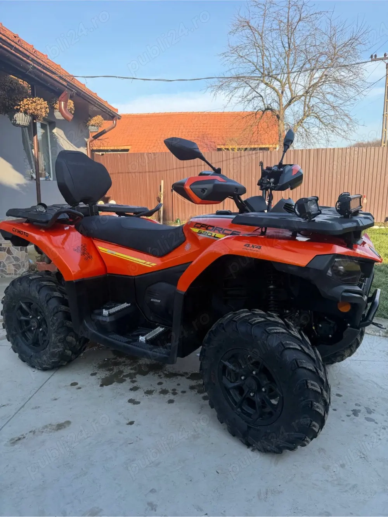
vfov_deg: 71.6
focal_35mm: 24
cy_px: 258
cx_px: 194
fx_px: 359
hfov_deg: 56.8
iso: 80
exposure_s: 1/1250
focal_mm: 6.76
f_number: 1.78
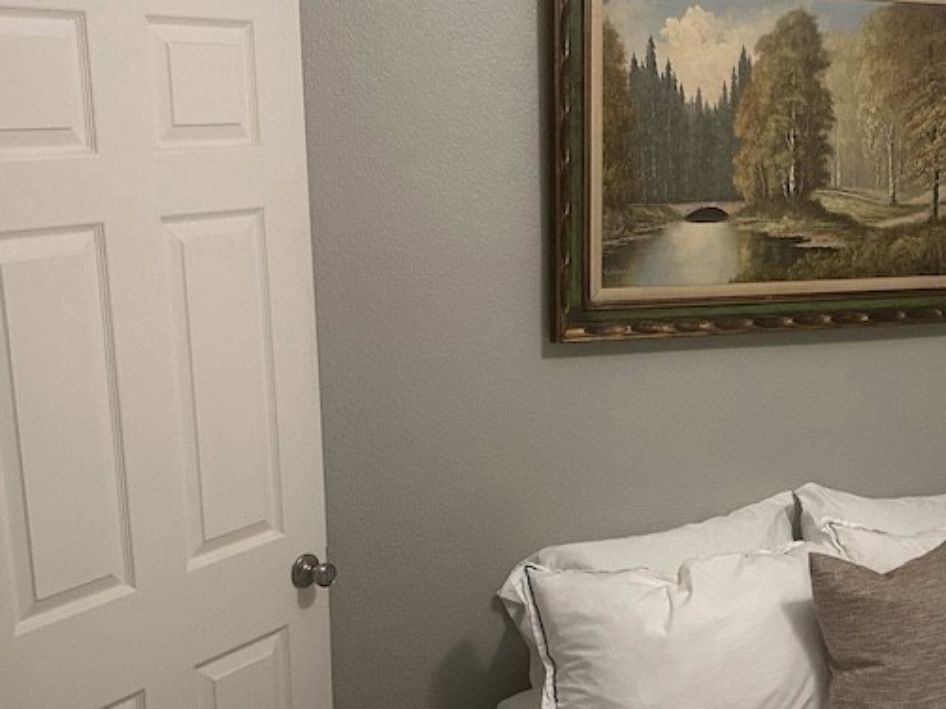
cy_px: 437
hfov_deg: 37.6
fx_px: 1338
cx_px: 754
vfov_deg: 29.6
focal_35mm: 49
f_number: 1.78
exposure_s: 1/60
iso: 500
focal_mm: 6.86
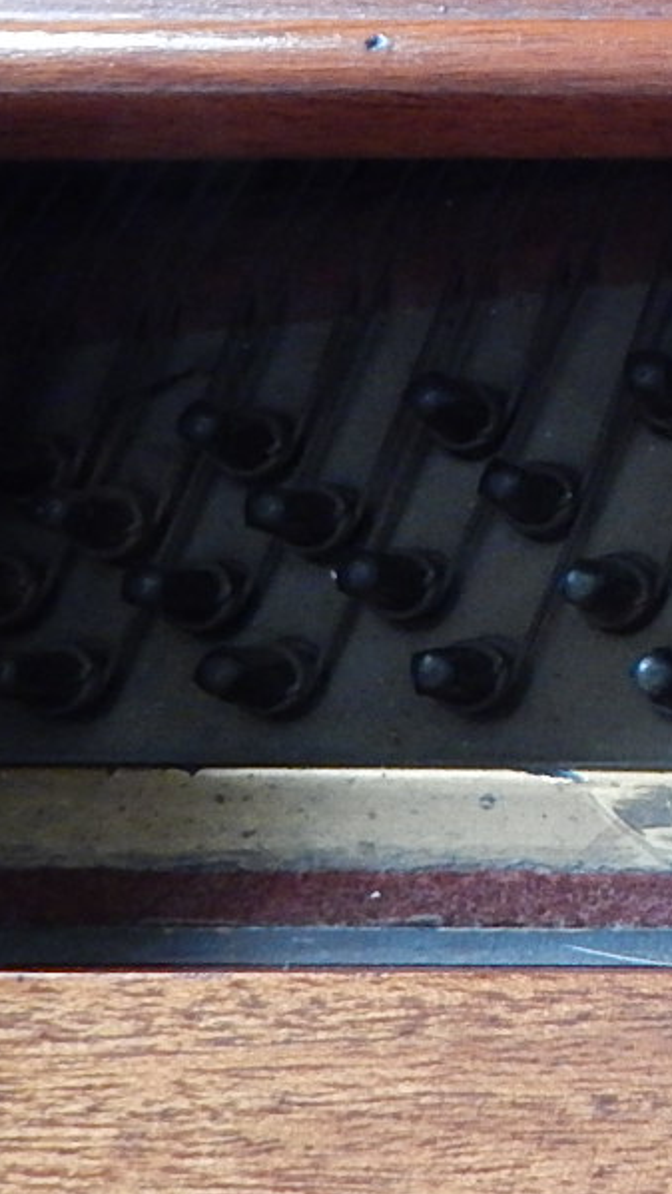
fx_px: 2027
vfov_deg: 32.5
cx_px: 1258
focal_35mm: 64
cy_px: 371
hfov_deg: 15.7
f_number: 3
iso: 400
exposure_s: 1/15
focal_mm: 4
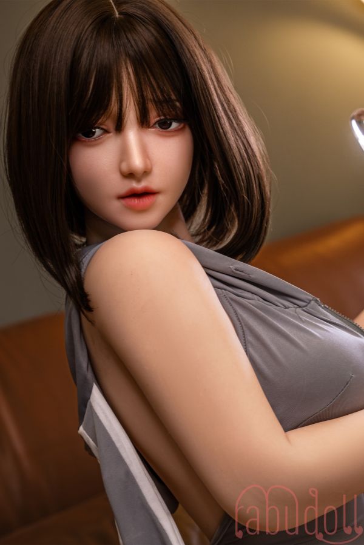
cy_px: 272
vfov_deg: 38.2
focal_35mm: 52
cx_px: 182
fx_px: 789
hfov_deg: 26.0
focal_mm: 52
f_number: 4
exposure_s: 1/80
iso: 100
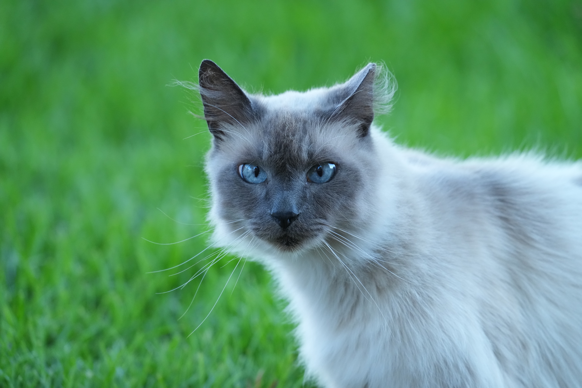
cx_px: 291
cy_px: 194
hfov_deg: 3.4
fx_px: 9699
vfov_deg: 2.3
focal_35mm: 600
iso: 4000
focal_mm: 600
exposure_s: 1/400
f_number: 5.6
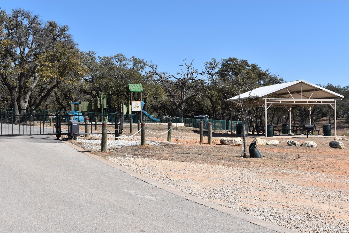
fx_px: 509
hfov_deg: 37.9
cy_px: 116
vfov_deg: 25.7
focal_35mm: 52
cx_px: 174
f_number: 10
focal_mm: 35
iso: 200
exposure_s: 1/400
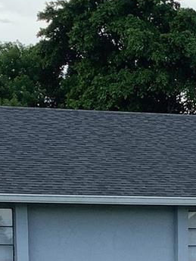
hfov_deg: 10.6
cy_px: 365
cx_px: 227
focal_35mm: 138
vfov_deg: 13.6
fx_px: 1041
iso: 25
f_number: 2.4
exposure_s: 1/727
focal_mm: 3.3
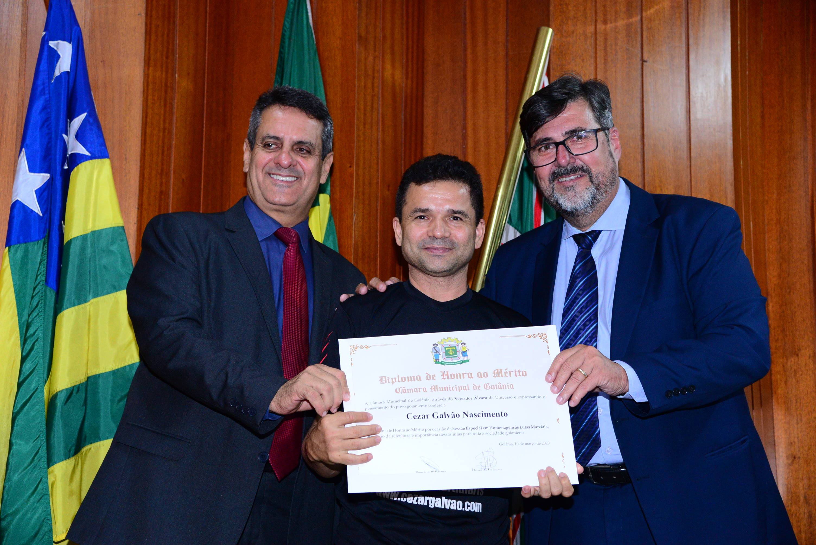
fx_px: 1315
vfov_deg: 23.4
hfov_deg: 34.5
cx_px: 408
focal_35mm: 58
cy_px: 272
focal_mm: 58
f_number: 4.5
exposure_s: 1/125
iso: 2500
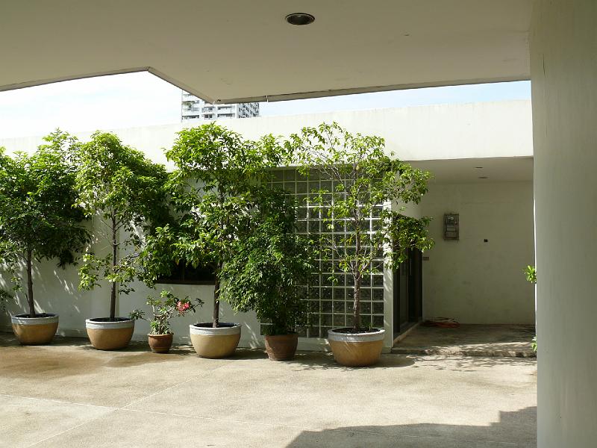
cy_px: 224
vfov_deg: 40.7
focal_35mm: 35
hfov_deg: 52.6
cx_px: 298
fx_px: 604
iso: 100
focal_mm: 7.4
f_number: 5.6
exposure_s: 1/250
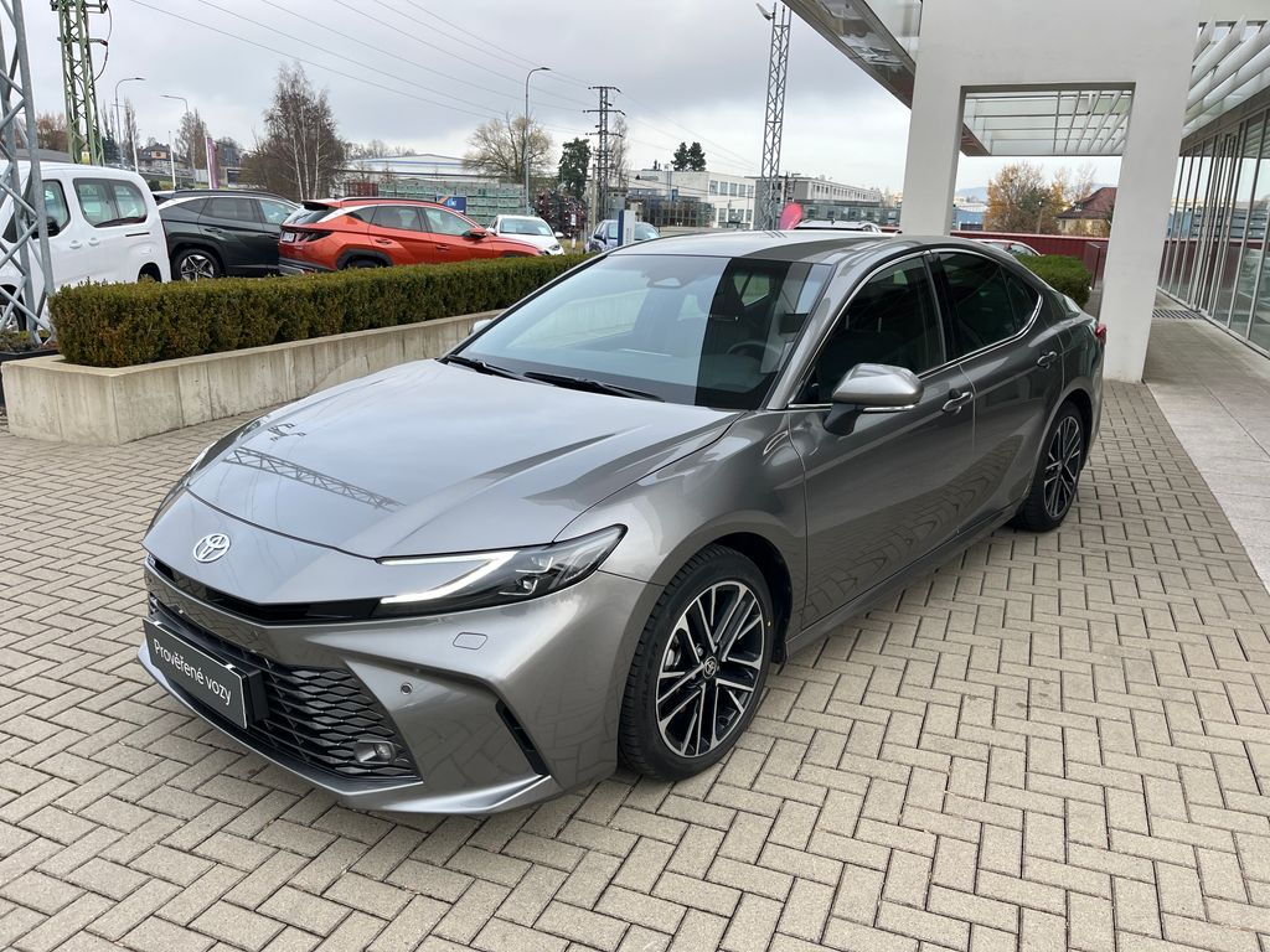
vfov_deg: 53.1
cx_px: 635
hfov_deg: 67.3
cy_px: 476
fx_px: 954
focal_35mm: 26
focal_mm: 5.1
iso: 50
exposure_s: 1/684
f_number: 1.6
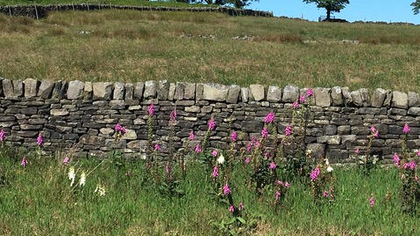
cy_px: 37
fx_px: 947
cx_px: 296
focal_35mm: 85
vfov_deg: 14.1
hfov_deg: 24.8
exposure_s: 1/1709
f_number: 2.2
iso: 25
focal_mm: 4.15
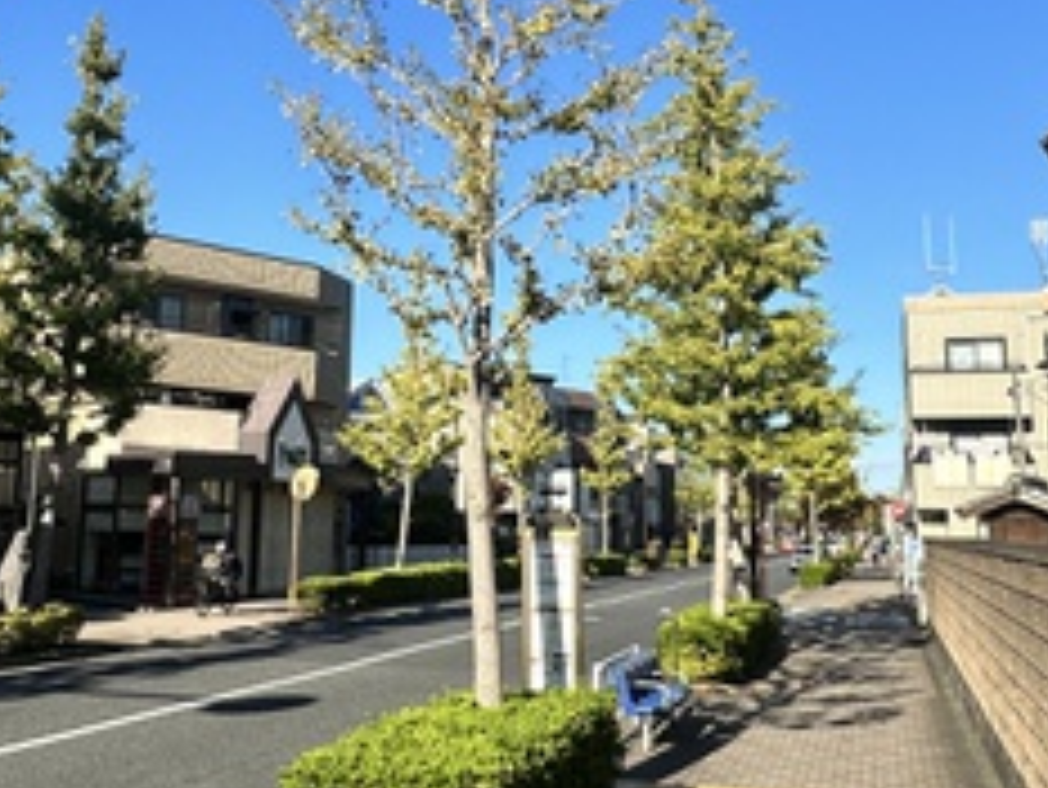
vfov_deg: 34.2
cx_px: 409
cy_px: 304
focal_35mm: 42
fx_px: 1272
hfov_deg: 44.5
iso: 40
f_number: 2.2
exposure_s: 1/1618
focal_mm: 2.22
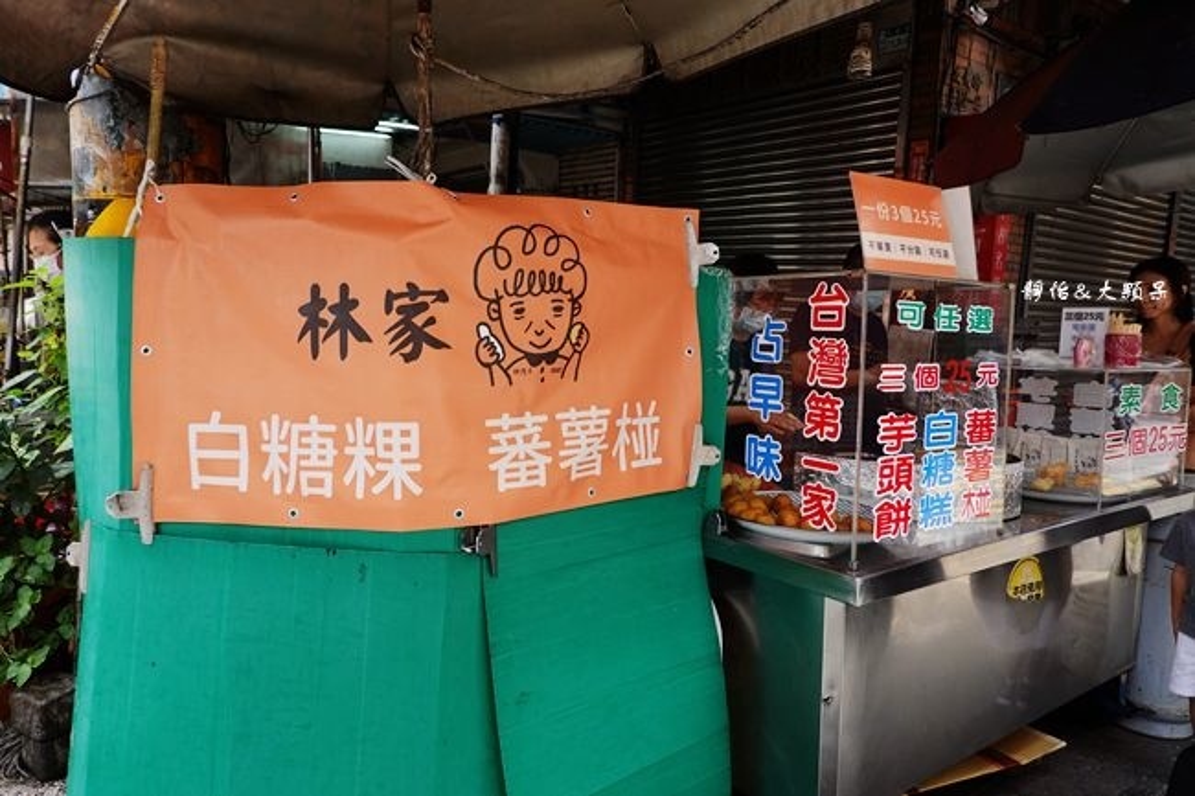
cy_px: 398
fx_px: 796
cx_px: 598
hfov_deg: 73.8
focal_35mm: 24
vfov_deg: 53.1
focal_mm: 9
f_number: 3.2
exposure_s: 1/200
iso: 125
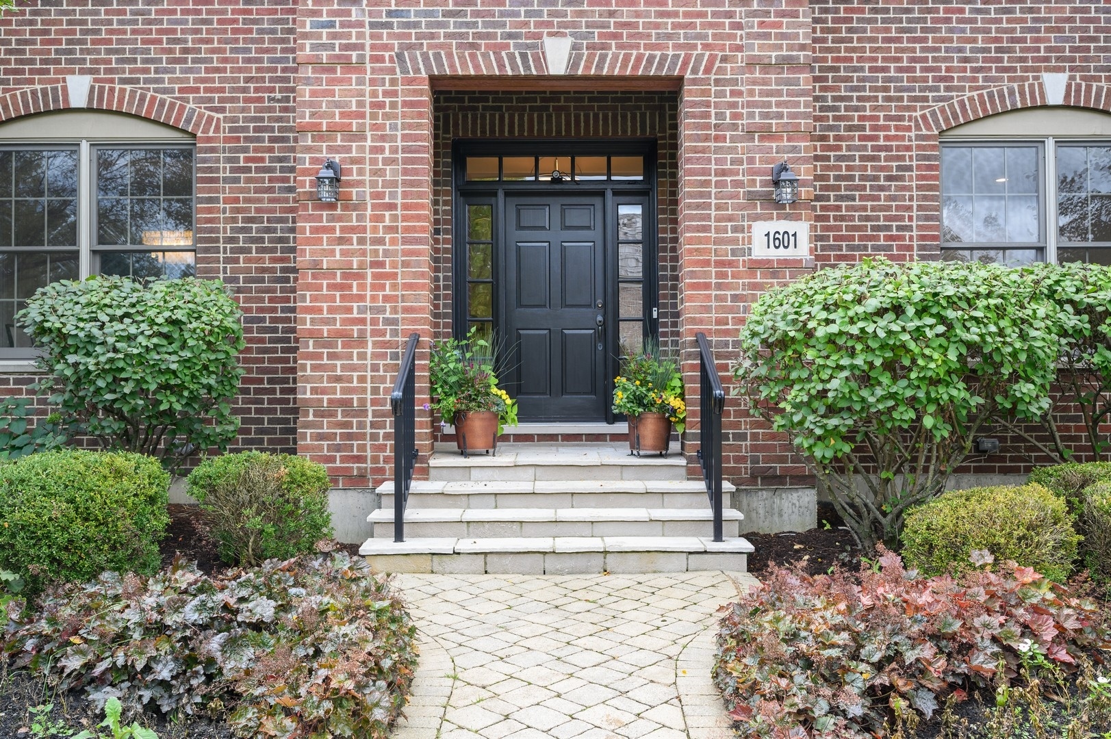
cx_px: 556
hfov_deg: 62.0
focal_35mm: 30
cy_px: 370
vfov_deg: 43.6
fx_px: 925
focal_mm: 30
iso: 200
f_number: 8
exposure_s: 1/8
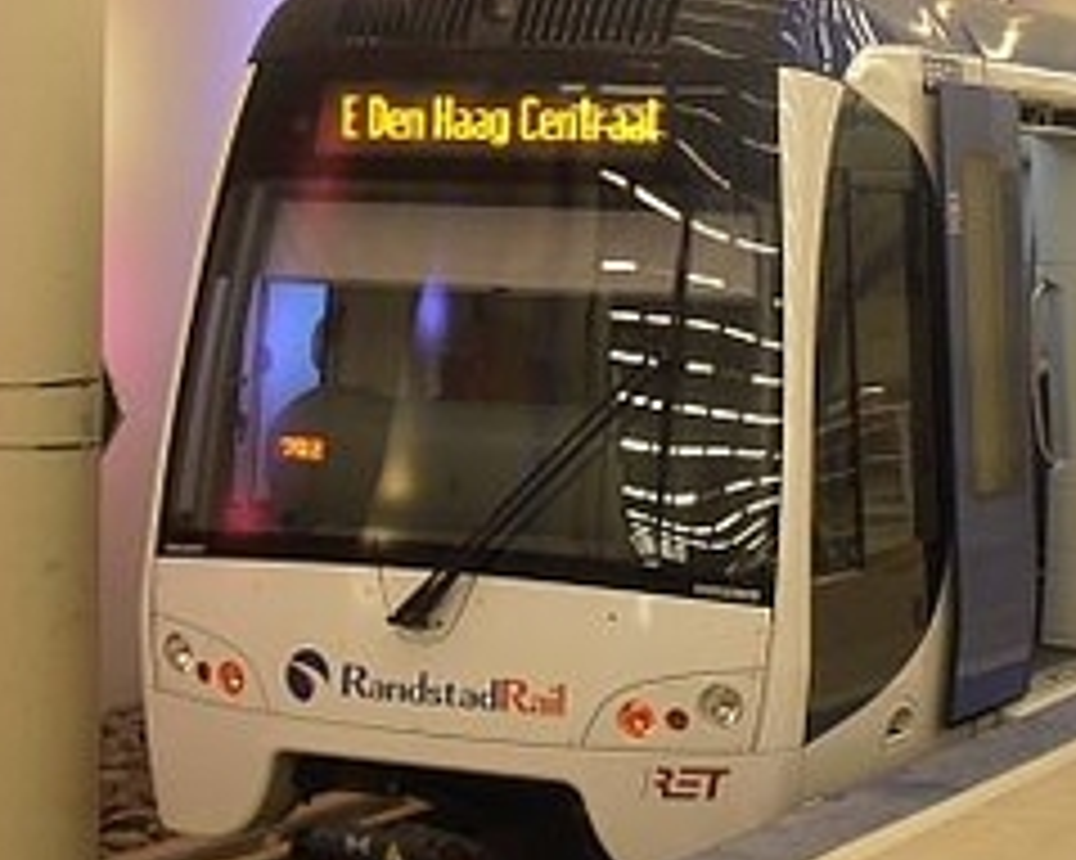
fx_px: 3438
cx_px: 788
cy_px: 468
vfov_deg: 14.3
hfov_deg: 17.7
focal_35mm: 108
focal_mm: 7.87
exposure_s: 1/20
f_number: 4.2
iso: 125
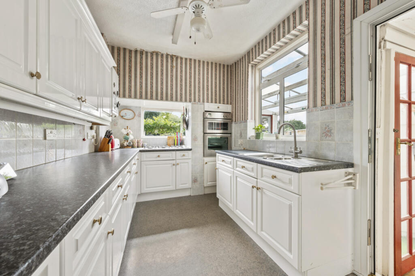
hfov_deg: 104.3
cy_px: 138
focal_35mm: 14
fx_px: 161
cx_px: 208
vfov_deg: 81.1
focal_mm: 14
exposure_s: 1/1.25
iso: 200
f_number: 16
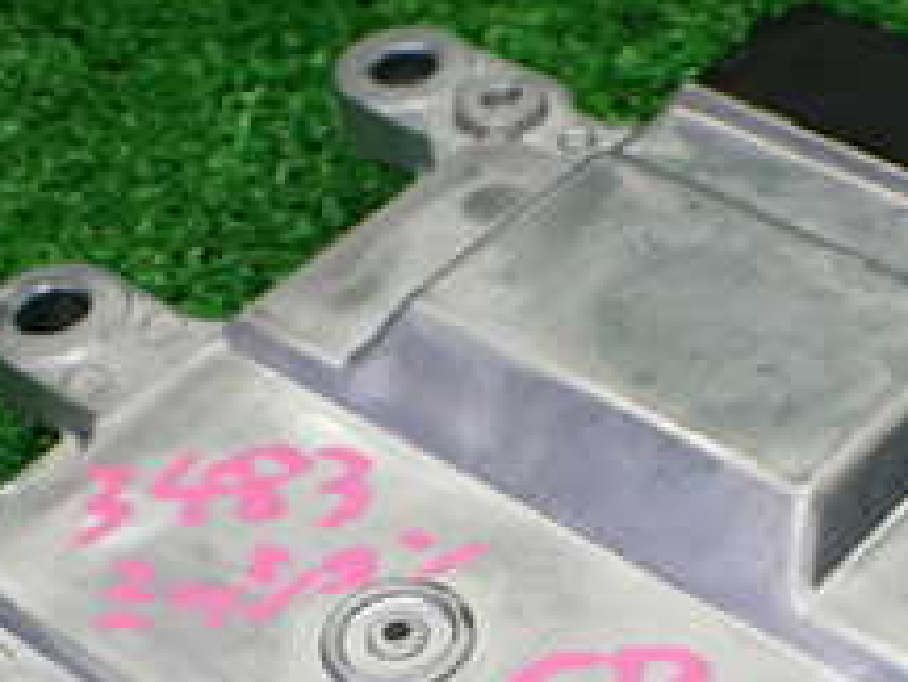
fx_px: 2178
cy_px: 665
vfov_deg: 17.4
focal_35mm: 83
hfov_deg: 23.4
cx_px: 607
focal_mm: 5.4
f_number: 2.3
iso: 200
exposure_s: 1/125
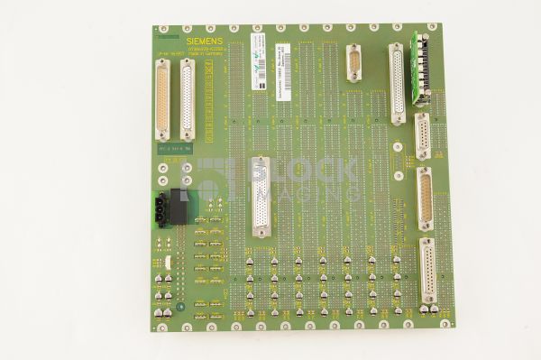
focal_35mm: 50
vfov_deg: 26.9
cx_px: 270
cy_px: 180
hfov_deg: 39.6
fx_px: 751
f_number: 10
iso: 1600
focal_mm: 50
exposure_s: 1/125
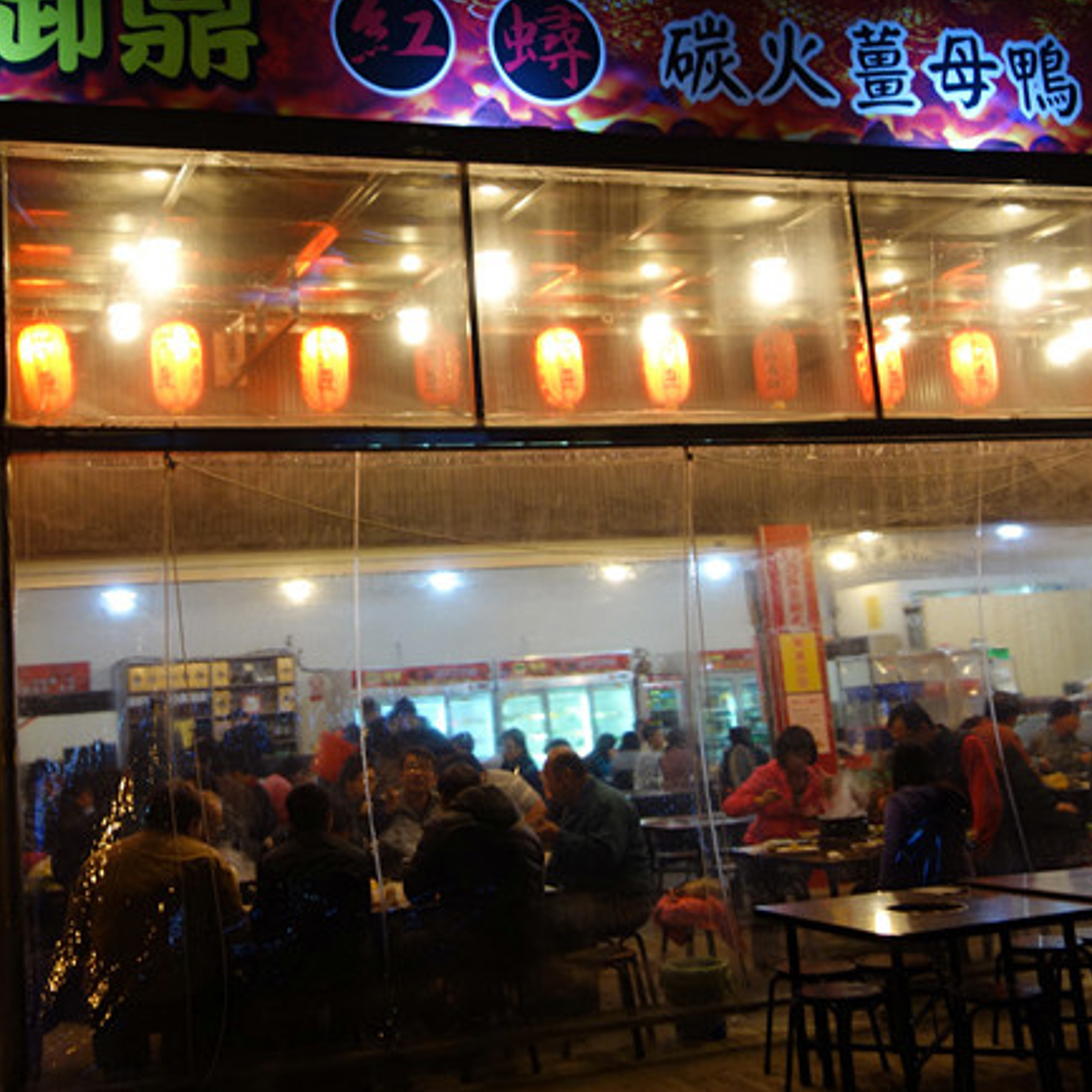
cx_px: 404
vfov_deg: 38.2
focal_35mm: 44
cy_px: 435
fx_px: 1570
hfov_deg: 38.1
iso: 125
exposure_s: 1/30
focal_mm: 10.4
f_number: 1.8
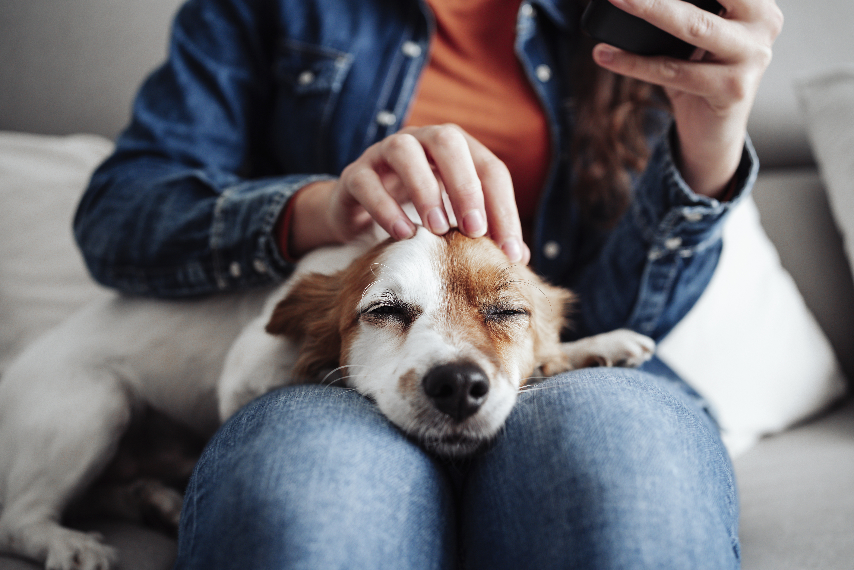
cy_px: 285
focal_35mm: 35
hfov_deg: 54.4
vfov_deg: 37.9
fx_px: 830
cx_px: 427
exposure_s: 1/250
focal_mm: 35
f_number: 3.2
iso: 400
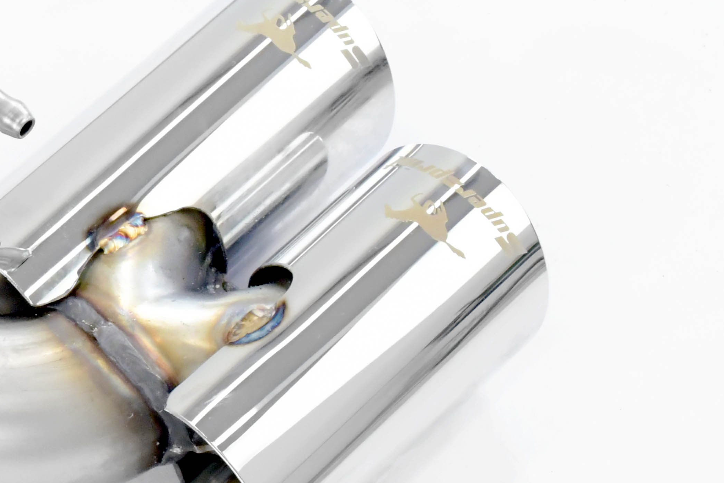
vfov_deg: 8.2
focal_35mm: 167
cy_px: 129
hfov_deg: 12.1
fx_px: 3358
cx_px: -123
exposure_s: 1/200
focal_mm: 42
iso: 4000
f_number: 10
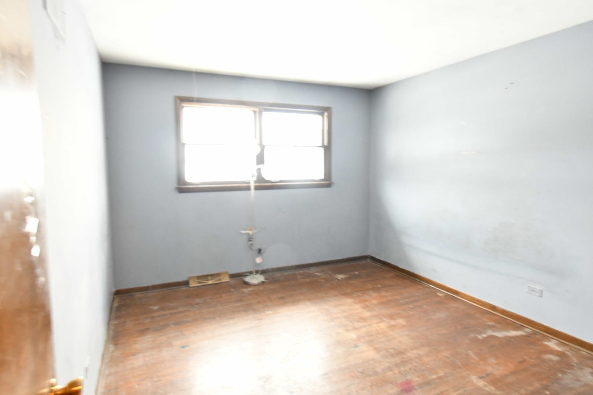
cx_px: 296
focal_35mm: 20
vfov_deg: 61.9
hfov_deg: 84.0
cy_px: 198
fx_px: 329
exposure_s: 1/13
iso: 2000
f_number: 6.3
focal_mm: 10
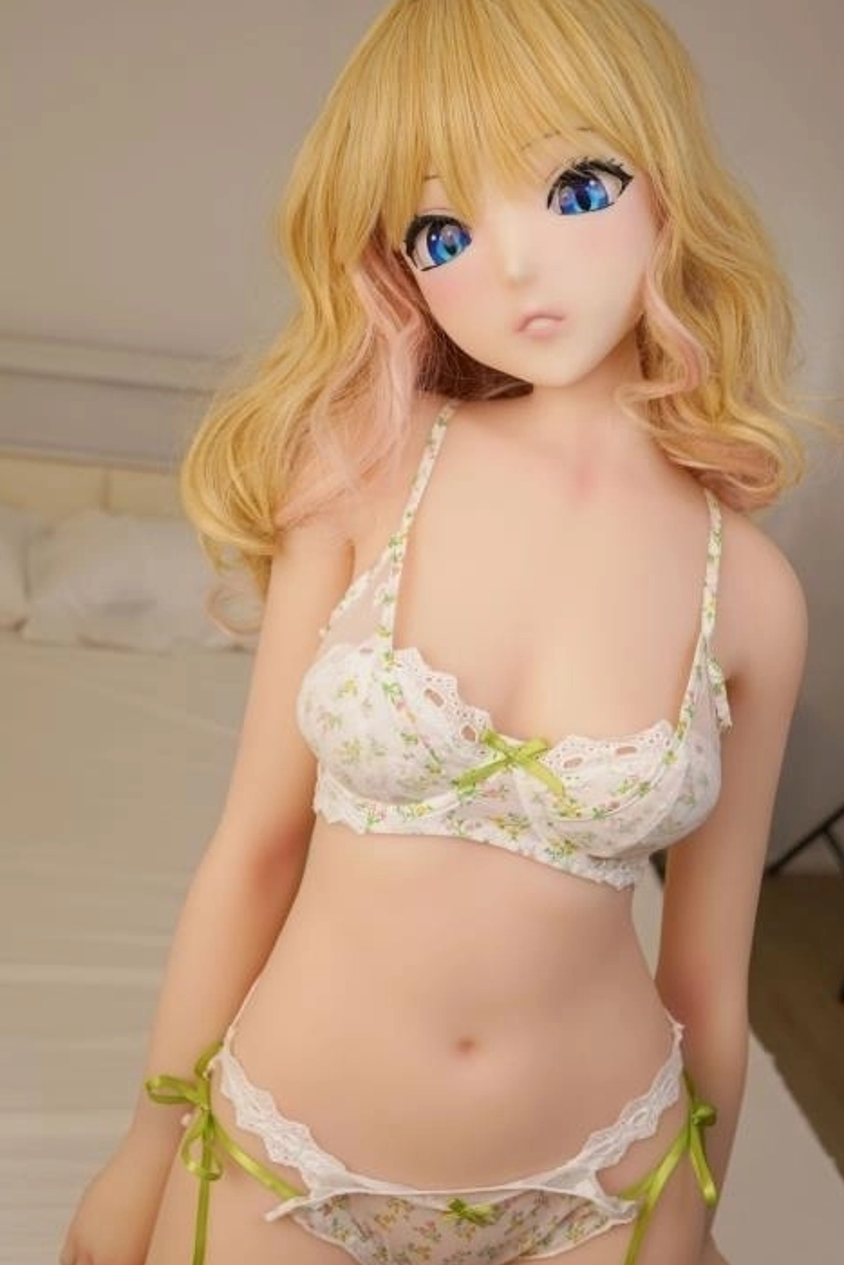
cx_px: 526
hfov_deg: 29.8
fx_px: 1582
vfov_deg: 43.3
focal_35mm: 45
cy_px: 781
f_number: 4
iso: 125
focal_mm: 35
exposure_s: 1/250
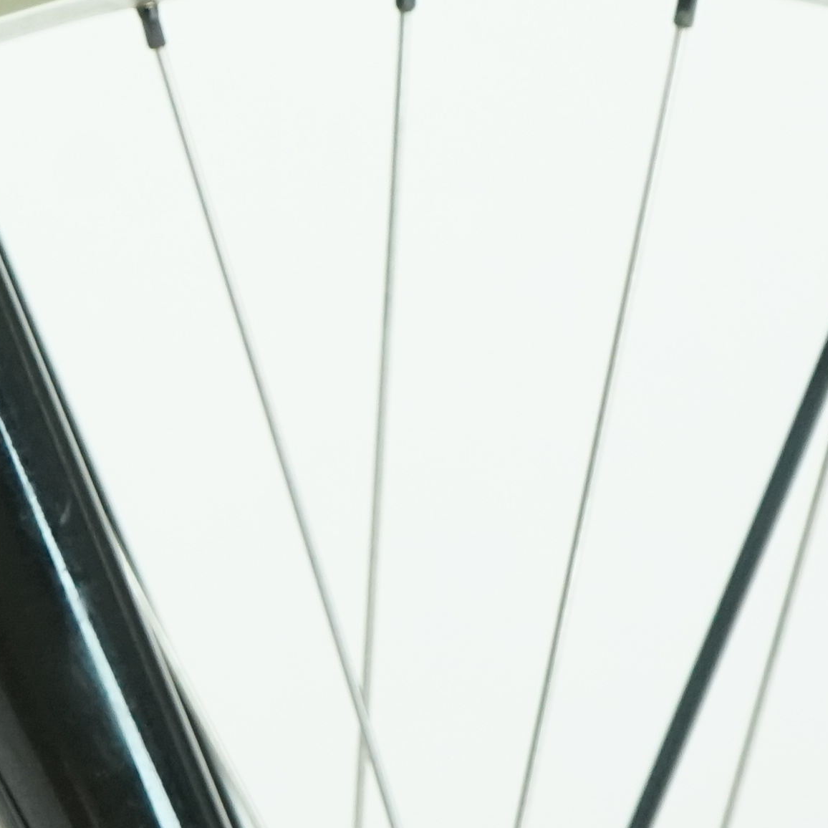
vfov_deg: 9.8
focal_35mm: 172
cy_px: -483
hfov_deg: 9.9
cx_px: -372
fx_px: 4655
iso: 2500
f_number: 5.6
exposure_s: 1/200
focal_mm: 39
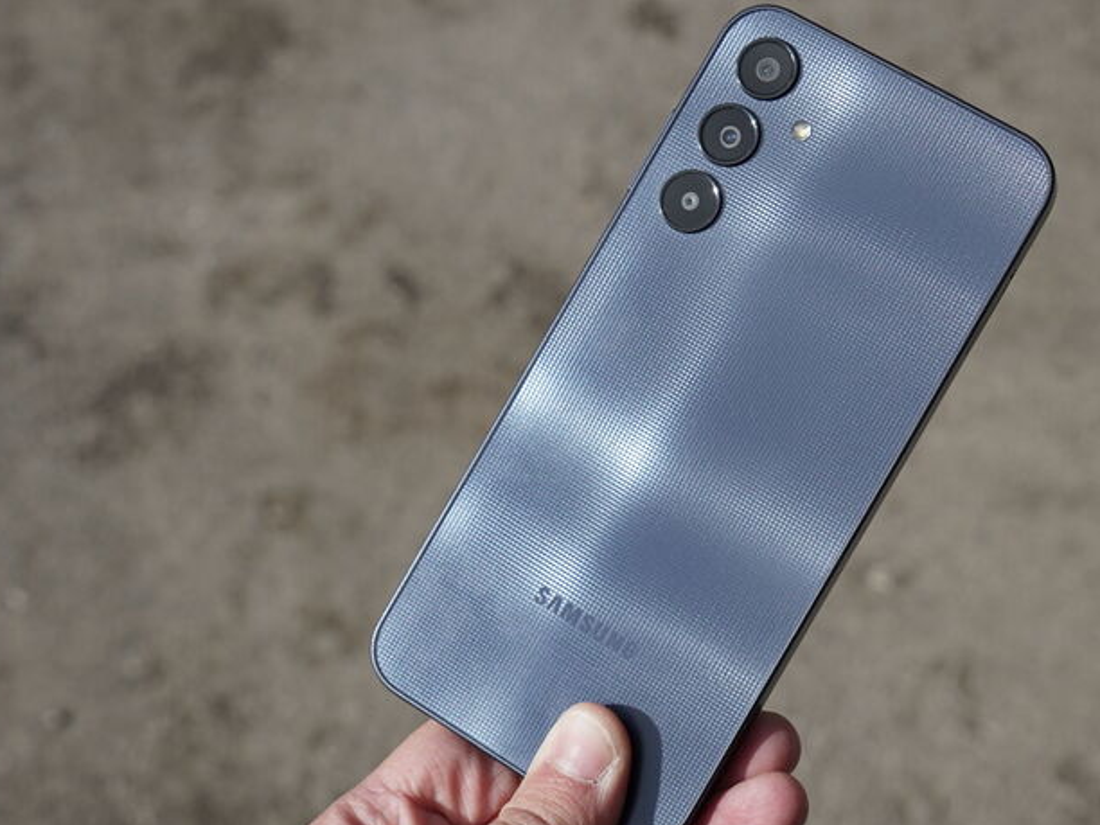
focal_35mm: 56
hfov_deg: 34.2
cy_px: 437
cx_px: 696
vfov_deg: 26.1
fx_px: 1780
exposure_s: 1/800
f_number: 7.1
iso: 160
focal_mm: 43
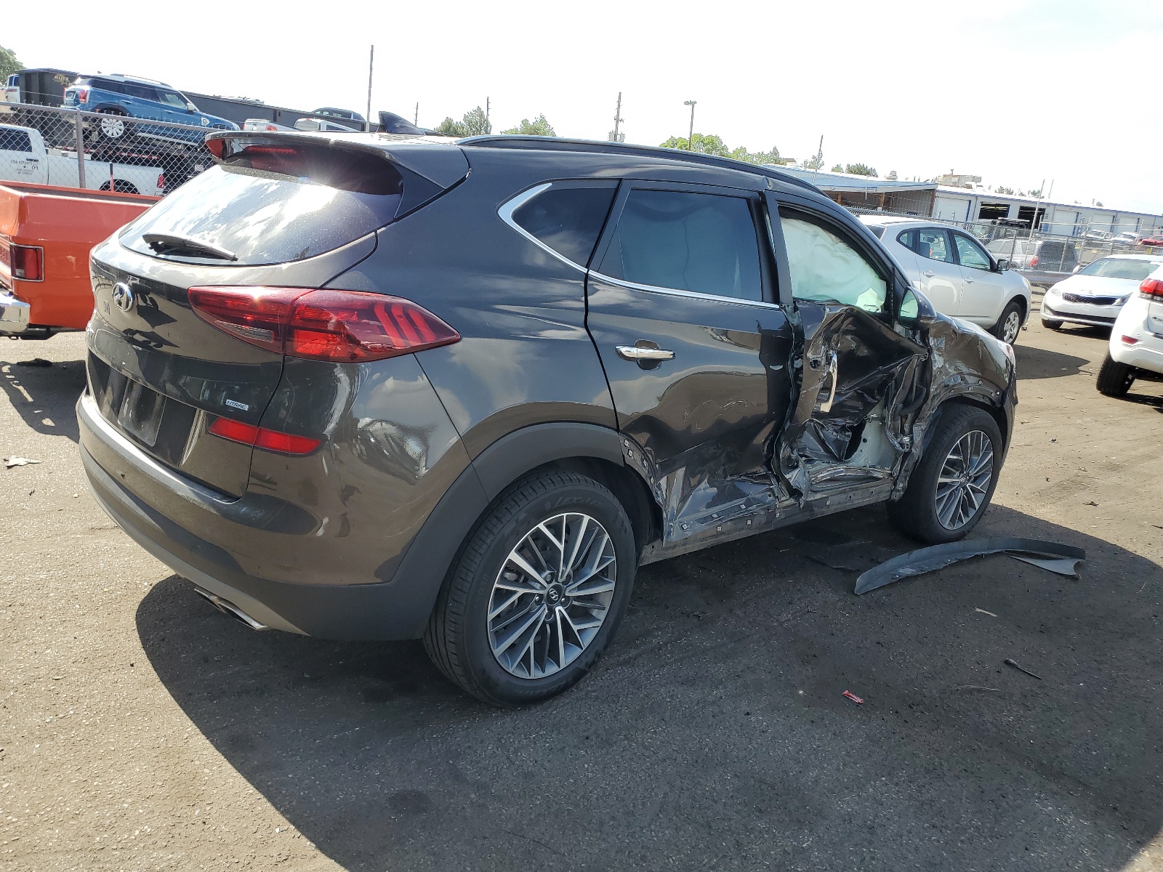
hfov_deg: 67.3
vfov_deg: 53.1
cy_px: 436
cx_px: 582
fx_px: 874
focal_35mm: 26
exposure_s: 1/1250
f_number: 1.5
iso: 50
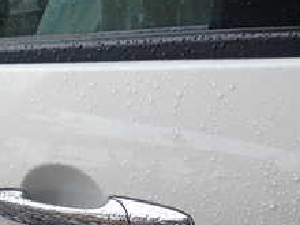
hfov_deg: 23.1
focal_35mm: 82
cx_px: 15
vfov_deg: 17.5
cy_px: 237
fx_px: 711
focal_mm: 5.4
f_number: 2.3
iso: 100
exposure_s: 1/80
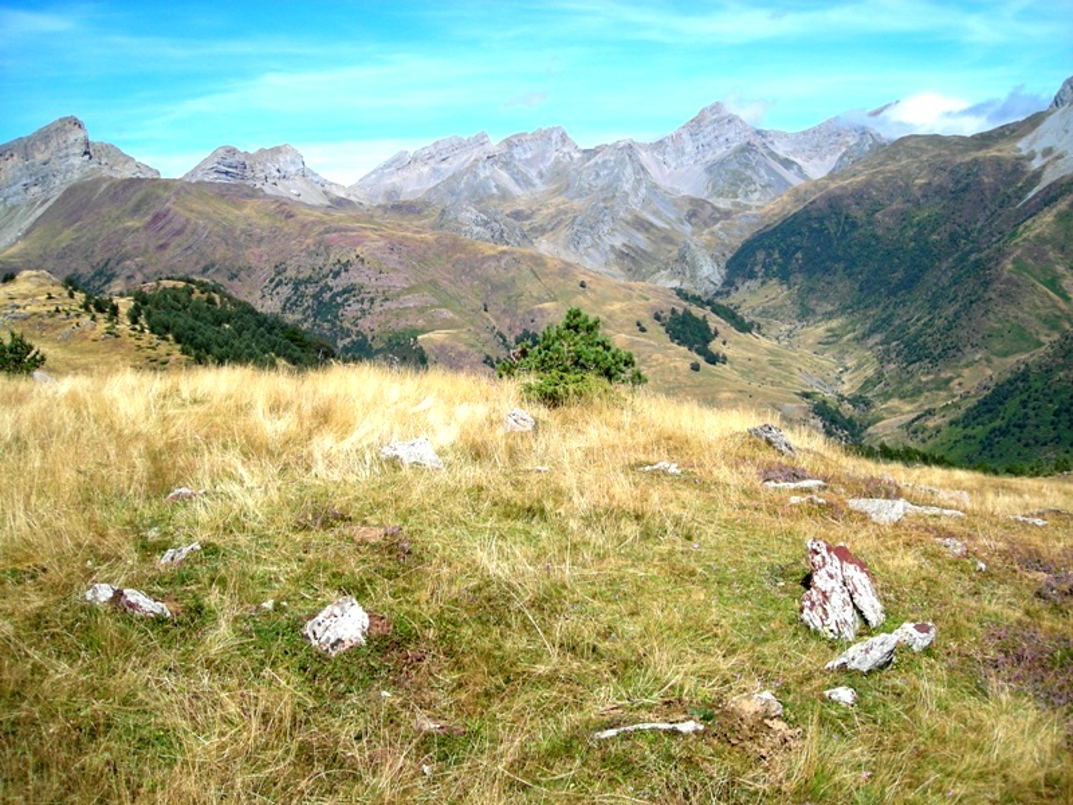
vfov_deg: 37.7
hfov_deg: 49.0
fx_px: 1178
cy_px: 402
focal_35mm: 38
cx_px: 536
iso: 50
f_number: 6.4
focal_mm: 6.3
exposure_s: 1/176
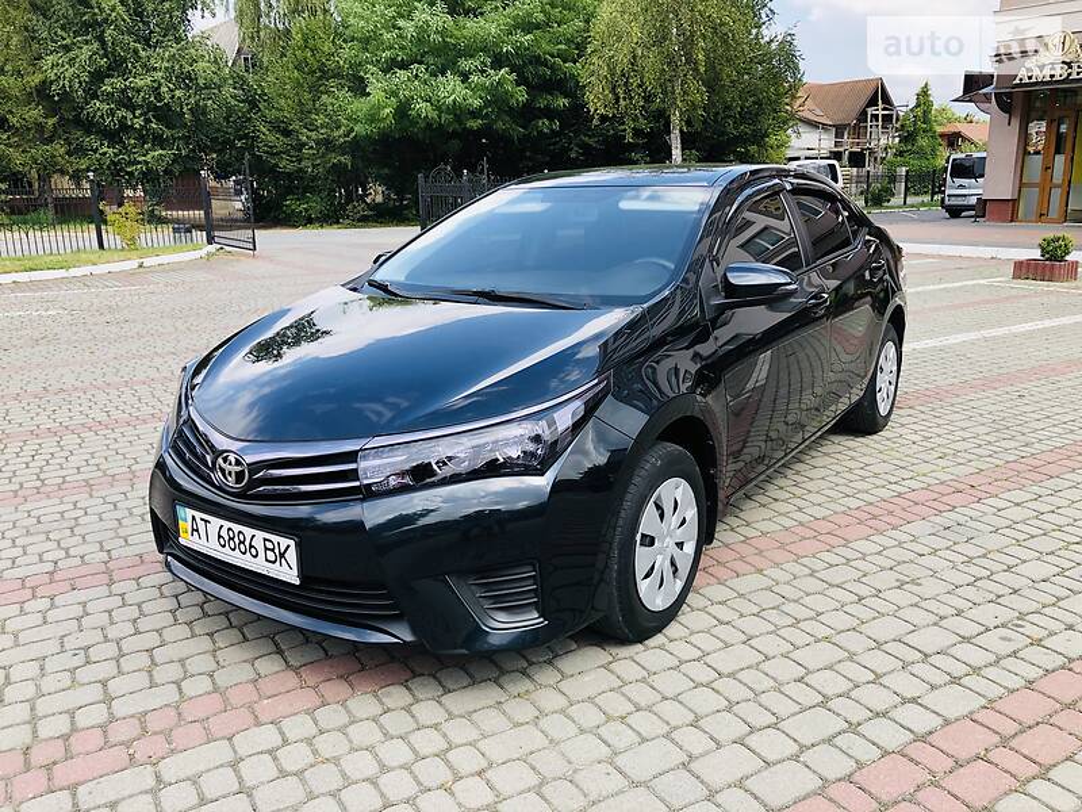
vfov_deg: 49.7
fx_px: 875
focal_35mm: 28
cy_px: 406
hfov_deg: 63.4
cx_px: 541
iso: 20
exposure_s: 1/552
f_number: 1.8
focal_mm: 4
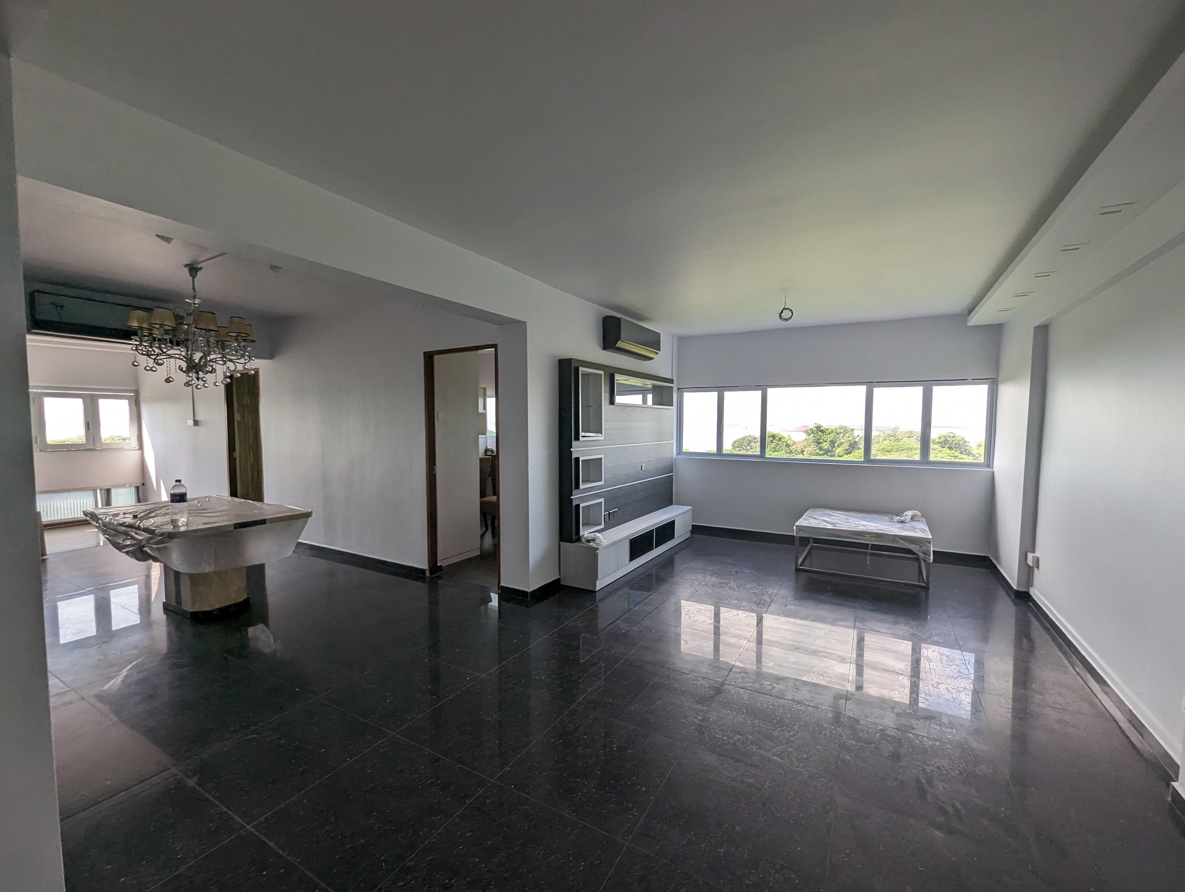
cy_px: 446
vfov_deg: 90.1
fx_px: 446
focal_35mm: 13
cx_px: 592
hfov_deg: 106.1
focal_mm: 1.95
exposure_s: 1/172
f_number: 2.2
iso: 55
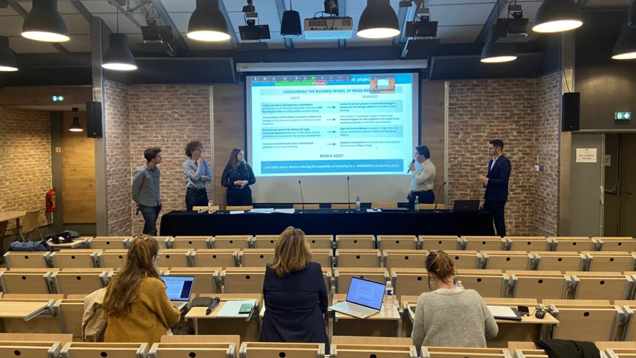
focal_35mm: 29
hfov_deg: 66.1
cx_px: 319
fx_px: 489
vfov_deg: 40.2
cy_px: 172
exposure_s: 1/50
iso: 320
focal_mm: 4.25
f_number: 1.8
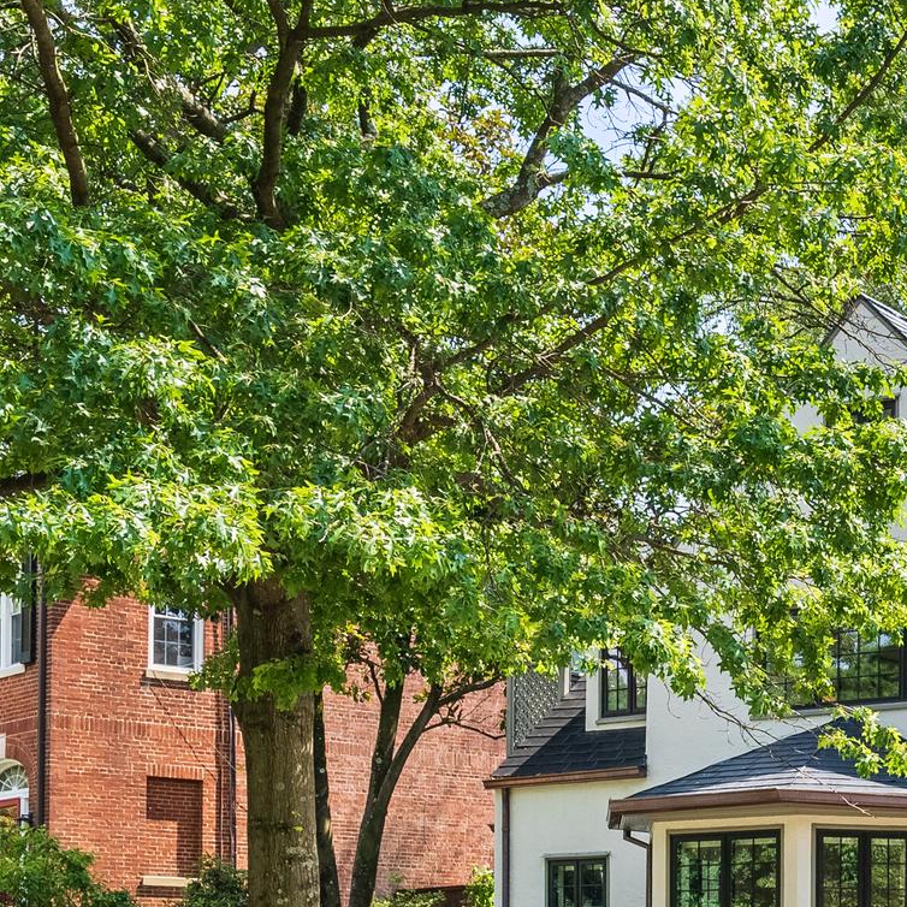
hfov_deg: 22.6
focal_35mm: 67
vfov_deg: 25.0
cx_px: 1222
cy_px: 807
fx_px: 1986
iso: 100
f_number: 8
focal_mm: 29
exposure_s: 1/200
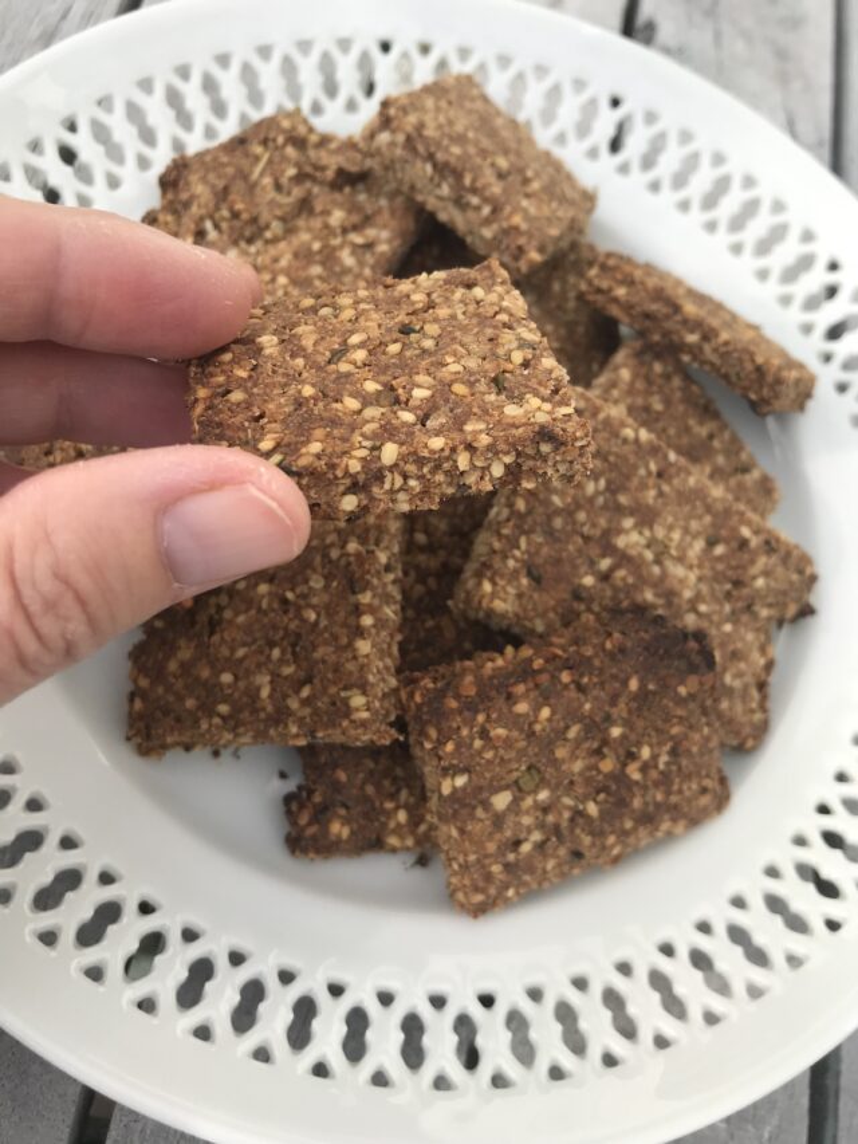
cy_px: 572
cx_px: 429
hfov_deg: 49.8
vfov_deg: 63.4
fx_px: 925
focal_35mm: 28
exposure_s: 1/1312
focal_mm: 3.99
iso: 20
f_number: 1.8
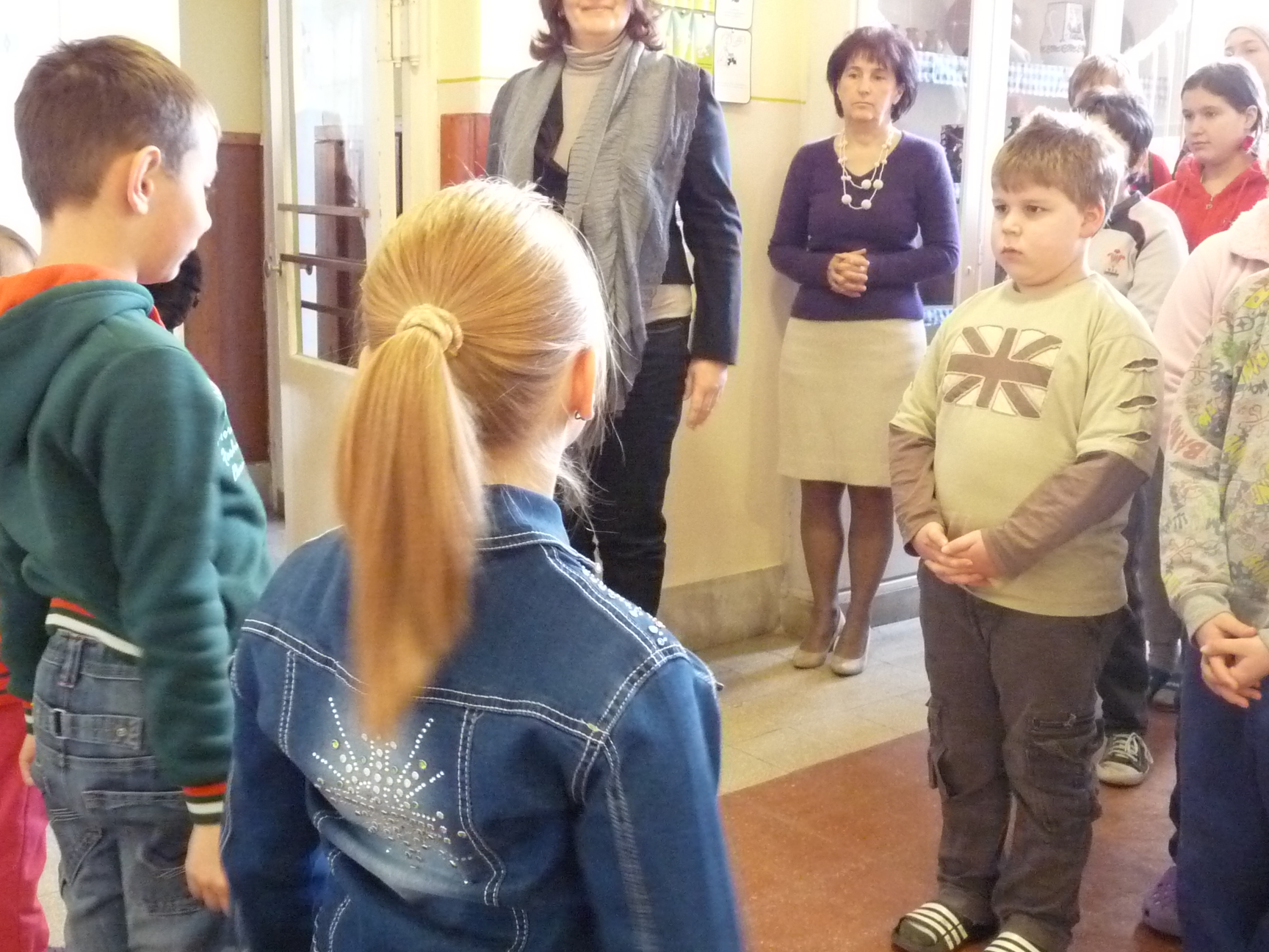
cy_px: 491
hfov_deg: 46.8
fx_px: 1466
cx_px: 585
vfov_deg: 36.0
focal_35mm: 40
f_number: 2.8
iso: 800
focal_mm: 4.8
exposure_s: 1/15
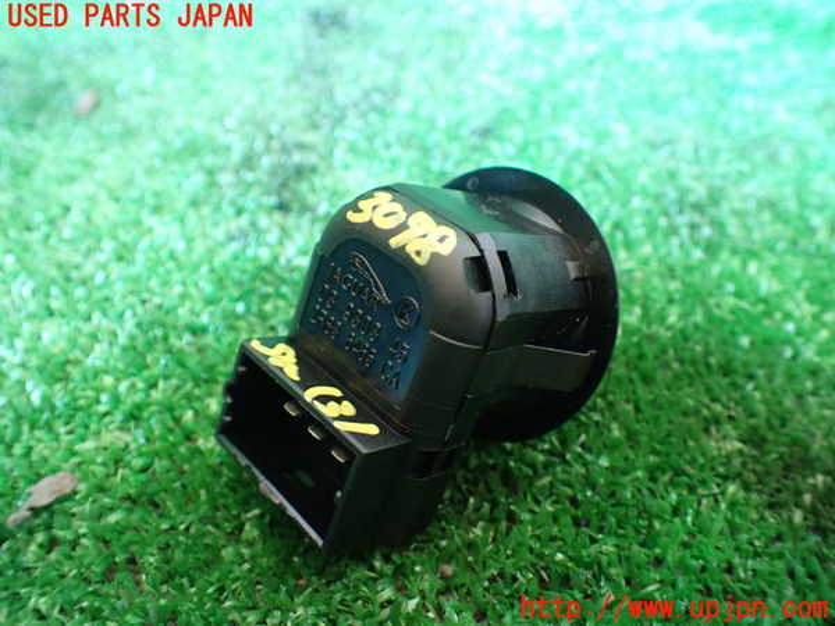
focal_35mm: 30
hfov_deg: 60.0
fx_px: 724
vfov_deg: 46.8
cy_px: 313
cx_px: 418
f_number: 2.3
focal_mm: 5.4
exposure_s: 1/40
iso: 800
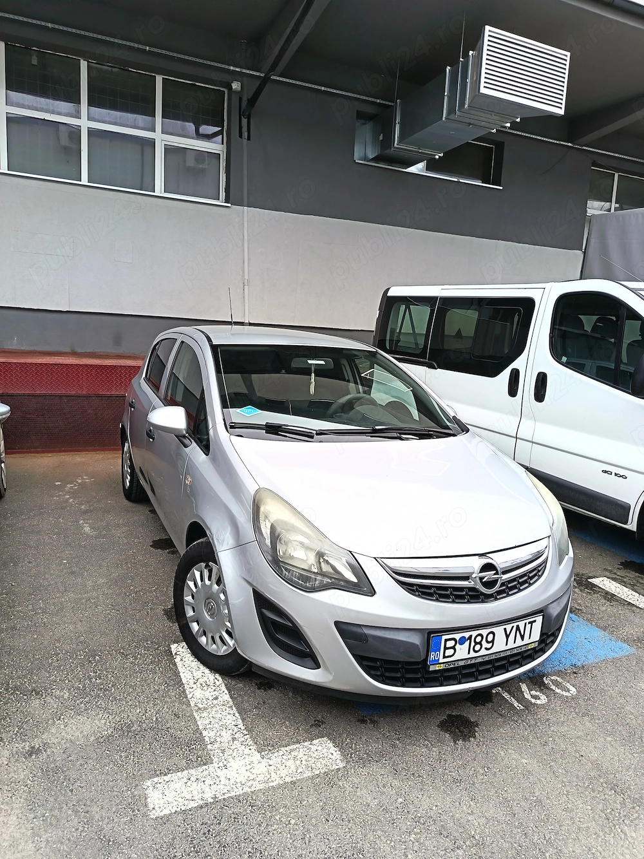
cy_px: 430
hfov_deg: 56.8
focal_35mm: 24
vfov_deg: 71.6
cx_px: 322
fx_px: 596
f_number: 1.75
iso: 152
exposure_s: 1/100
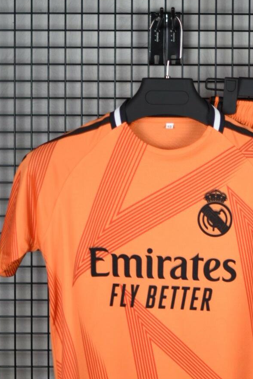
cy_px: 273
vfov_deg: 14.8
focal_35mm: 138
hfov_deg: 9.9
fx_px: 1454
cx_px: 208
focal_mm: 50
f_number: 1.4
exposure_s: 1/100
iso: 100
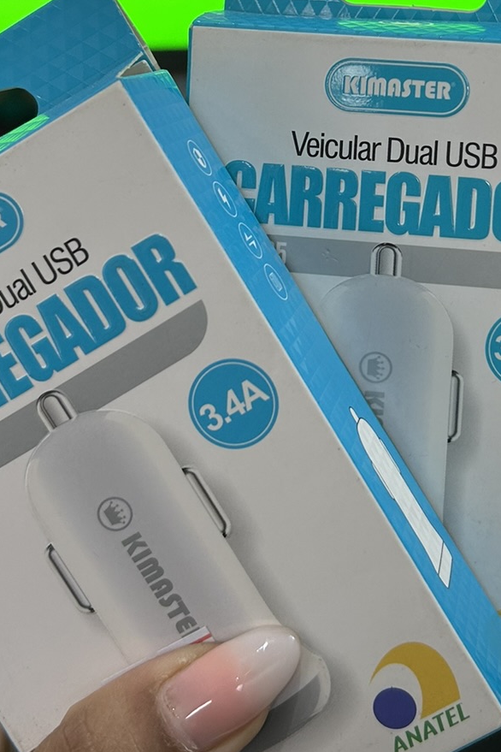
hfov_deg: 21.5
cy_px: 157
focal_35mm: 63
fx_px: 1315
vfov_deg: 31.1
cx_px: 340
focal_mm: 5.7
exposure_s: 1/121
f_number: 1.5
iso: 50
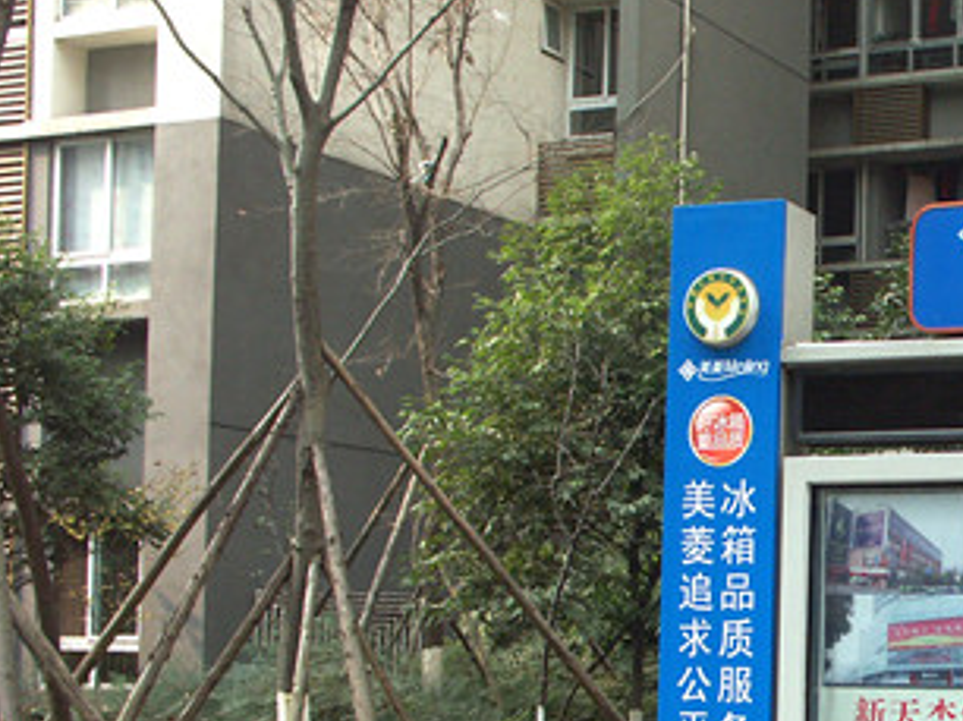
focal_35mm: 67
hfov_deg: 27.3
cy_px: 586
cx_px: 976
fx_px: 1862
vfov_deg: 21.6
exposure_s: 1/250
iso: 100
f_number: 5
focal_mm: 8.26
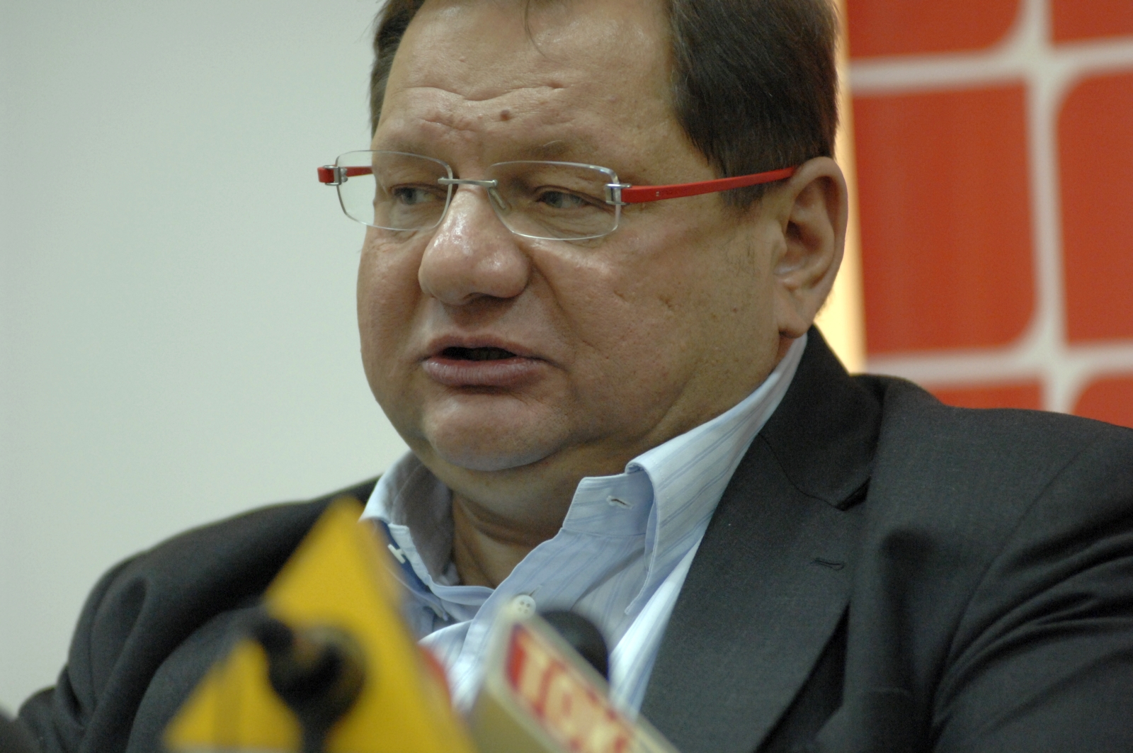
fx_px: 8724
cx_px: 566
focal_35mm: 278
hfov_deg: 7.4
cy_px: 376
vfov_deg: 4.9
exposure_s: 1/200
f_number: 2.8
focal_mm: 185
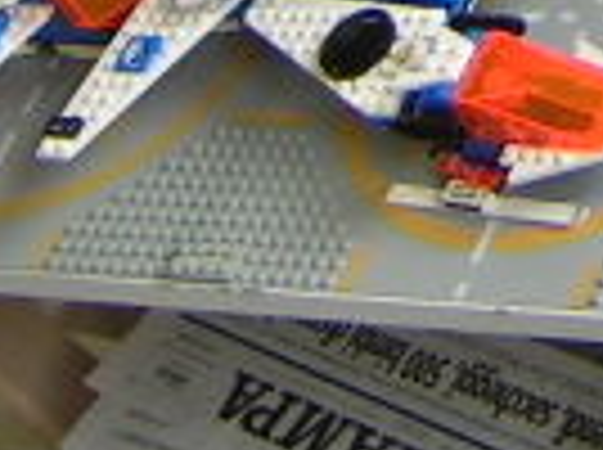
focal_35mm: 194
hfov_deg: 10.0
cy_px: -702
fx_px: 3373
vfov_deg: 7.1
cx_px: 819
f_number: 2.8
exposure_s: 1/71.3
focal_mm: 5.6
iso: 50
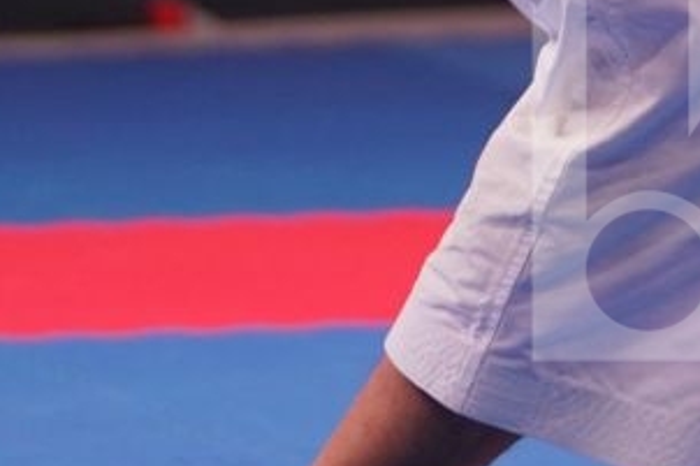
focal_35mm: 793
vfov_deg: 1.7
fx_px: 15410
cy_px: -675
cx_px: 749
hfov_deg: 2.6
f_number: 2.8
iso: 1000
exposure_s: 1/500
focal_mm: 133
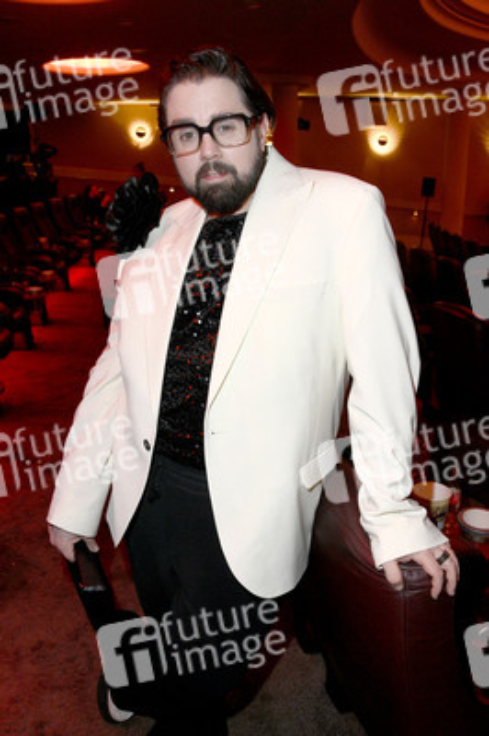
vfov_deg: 65.5
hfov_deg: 46.3
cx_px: 244
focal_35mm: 28
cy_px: 368
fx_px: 571
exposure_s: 1/50
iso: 2500
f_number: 5.6
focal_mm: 28
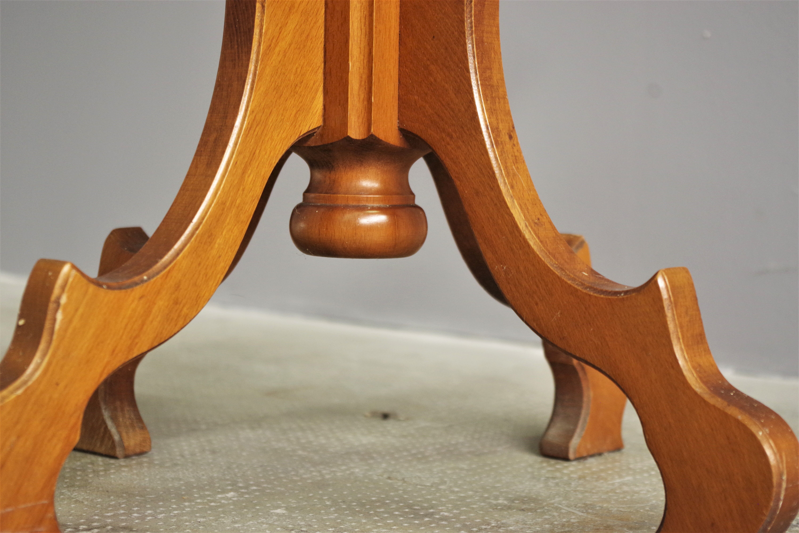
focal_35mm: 72
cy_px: 266
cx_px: 400
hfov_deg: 28.1
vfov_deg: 18.9
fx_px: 1598
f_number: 5.6
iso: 800
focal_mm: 47.5
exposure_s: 1/30
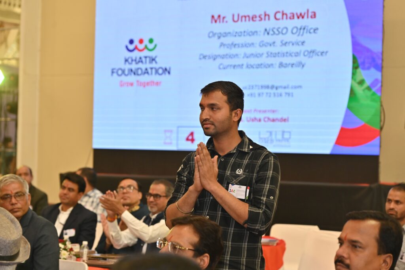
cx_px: 202
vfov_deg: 15.2
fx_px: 1012
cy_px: 135
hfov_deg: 22.6
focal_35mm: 90
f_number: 4.5
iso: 1000
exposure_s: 1/160
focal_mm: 90
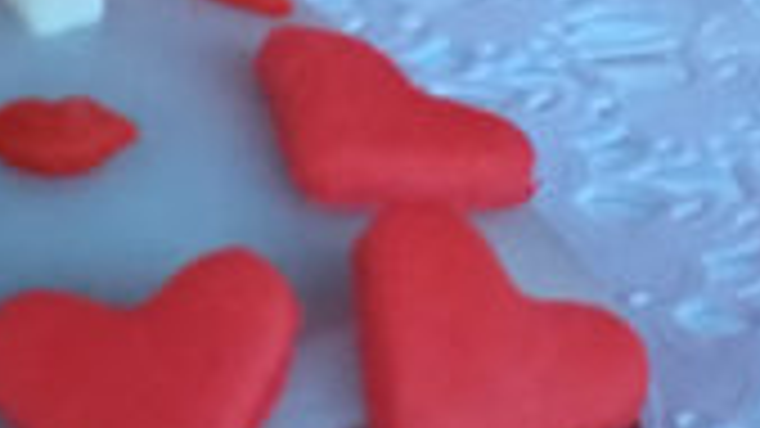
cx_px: 166
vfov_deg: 5.4
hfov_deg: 9.8
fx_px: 4413
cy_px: -451
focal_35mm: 219
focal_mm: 4.15
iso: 200
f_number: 2.2
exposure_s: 1/33
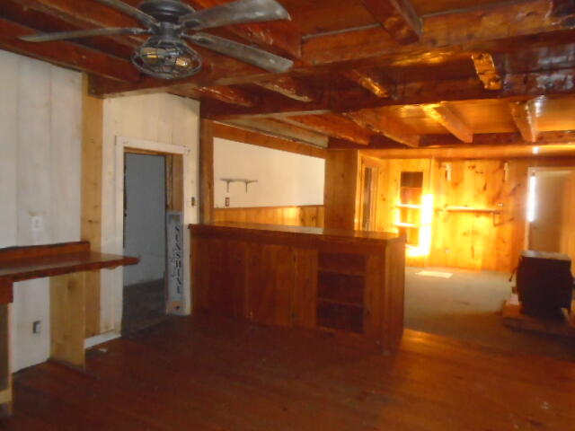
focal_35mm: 26
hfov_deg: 67.3
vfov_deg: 53.1
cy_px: 216
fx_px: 432
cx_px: 288
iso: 800
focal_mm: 4.6
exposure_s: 1/30
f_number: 3.2
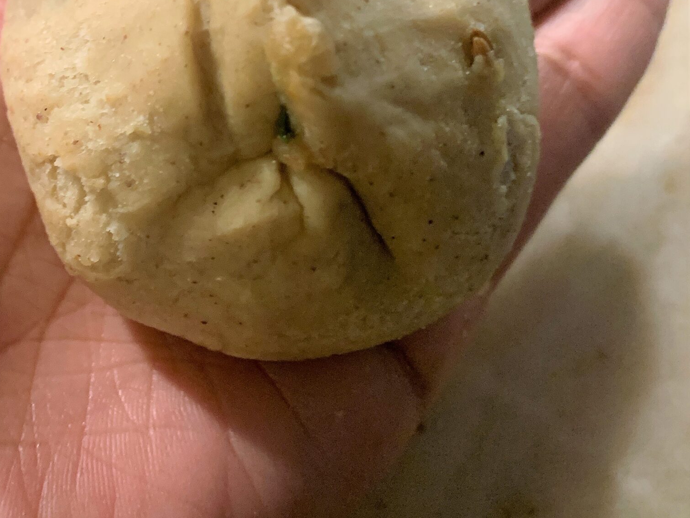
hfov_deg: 40.6
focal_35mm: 44
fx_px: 877
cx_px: 110
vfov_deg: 31.8
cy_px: 89
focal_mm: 4.25
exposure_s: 1/50
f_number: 1.8
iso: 125
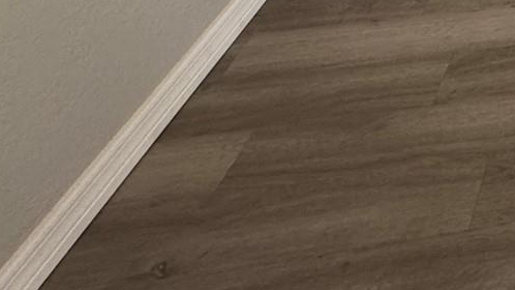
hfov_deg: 28.1
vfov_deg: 17.3
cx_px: 770
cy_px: -296
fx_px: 669
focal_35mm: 49
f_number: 2.2
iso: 200
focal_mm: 2.22
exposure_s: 1/60
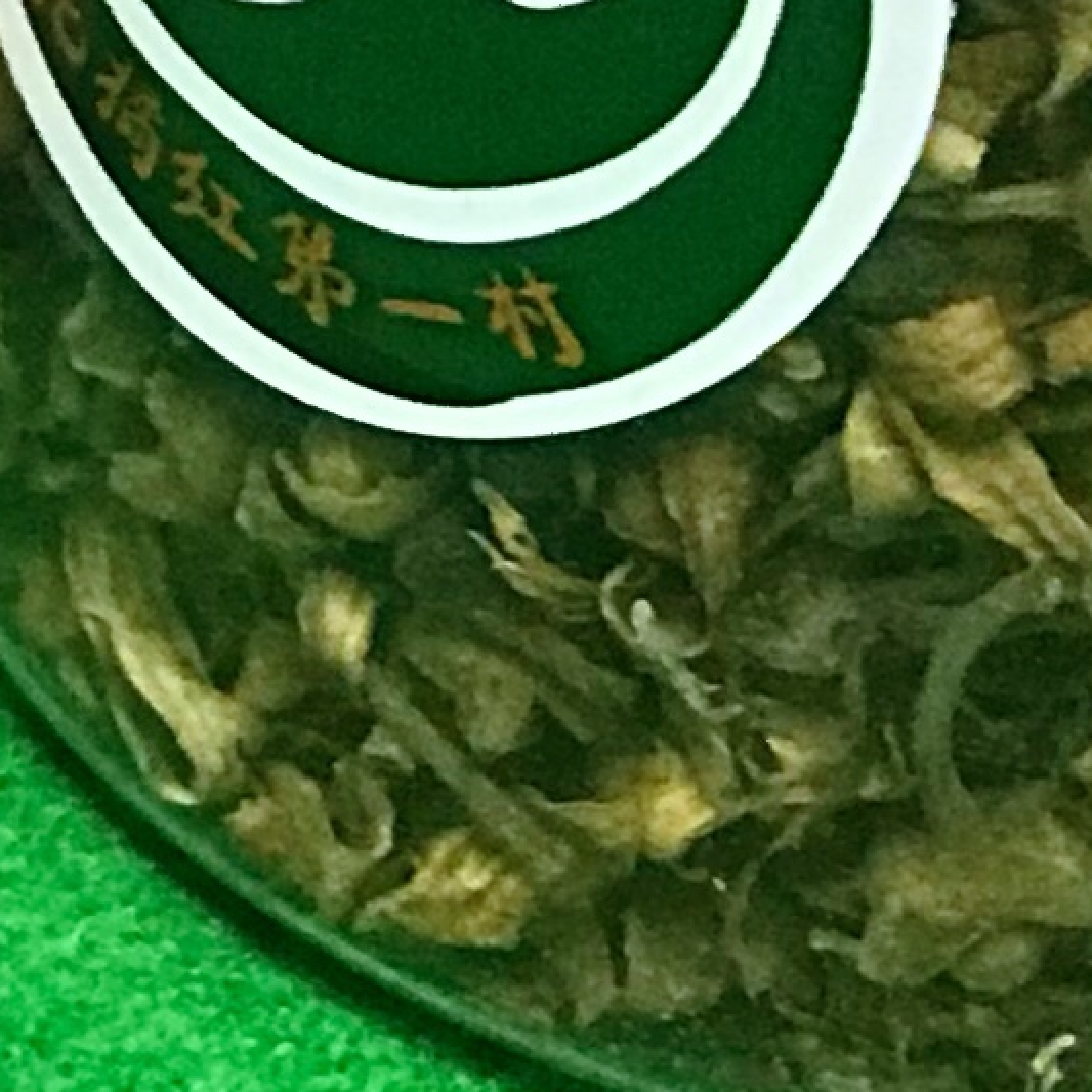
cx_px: -1240
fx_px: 13598
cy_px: -1100
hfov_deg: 4.5
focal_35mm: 381
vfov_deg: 4.5
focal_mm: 6.6
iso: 250
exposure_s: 1/50
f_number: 2.8
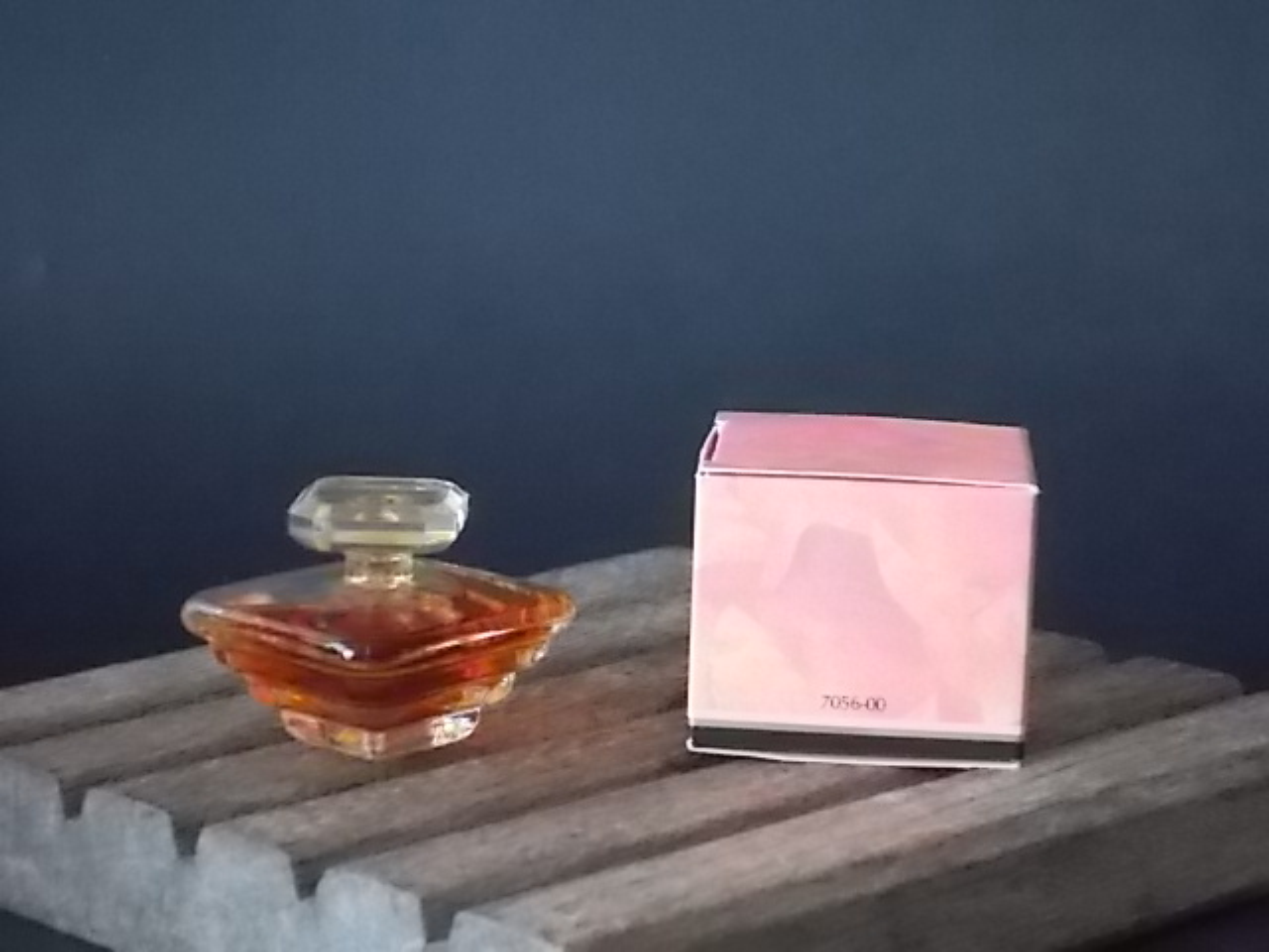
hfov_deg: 17.4
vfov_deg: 13.1
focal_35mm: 113
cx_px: 634
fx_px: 4143
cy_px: 476
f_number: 6
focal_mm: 20.1
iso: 800
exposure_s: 1/40
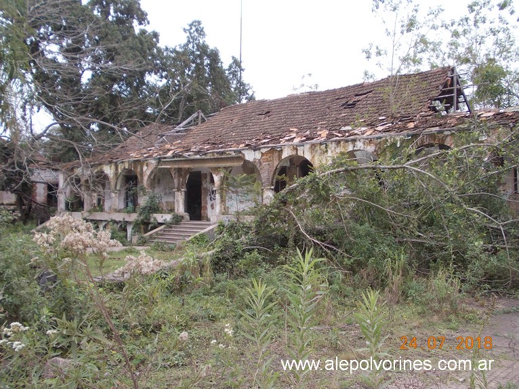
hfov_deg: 49.0
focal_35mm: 38
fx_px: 570
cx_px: 260
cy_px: 194
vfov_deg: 37.7
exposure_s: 1/160
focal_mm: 5.3
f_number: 3.1
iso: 80
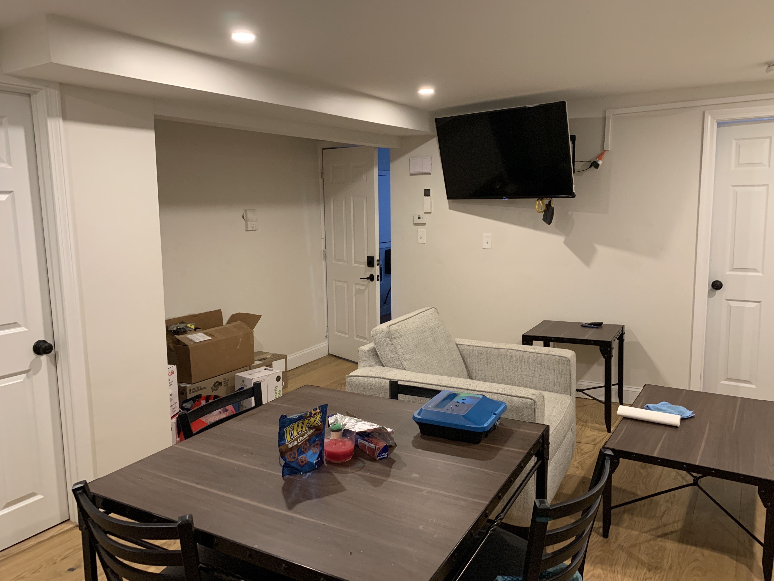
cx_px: 387
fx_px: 581
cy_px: 290
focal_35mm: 26
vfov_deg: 53.1
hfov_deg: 67.3
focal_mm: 4.25
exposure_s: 1/60
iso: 320
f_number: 1.8
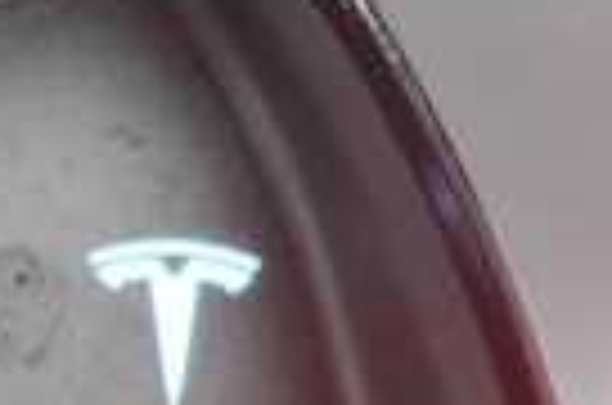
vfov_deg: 10.7
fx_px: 2001
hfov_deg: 15.6
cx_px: -387
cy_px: 756
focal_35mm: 118
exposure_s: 1/100
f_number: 4.5
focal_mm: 25
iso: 10000
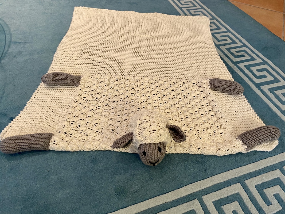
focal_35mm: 26
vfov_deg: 53.1
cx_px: 142
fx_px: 214
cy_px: 107
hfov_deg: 67.3
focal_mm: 4.25
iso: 160
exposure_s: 1/50
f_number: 1.8
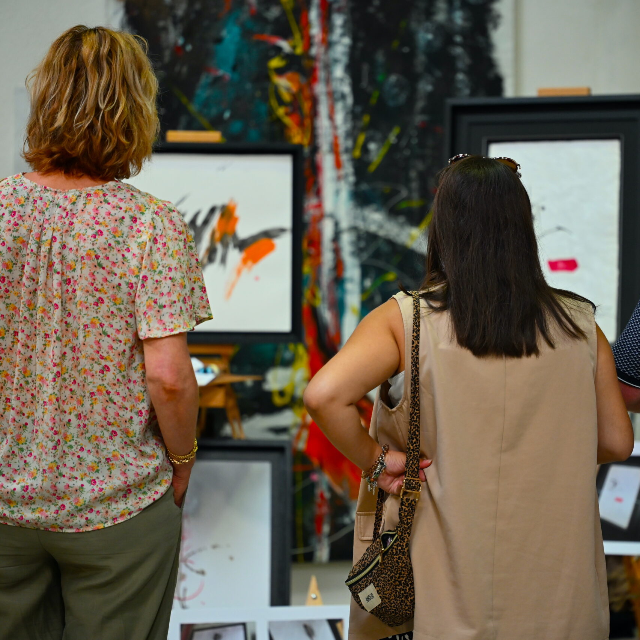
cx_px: 414
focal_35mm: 134
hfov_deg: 13.0
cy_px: 320
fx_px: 2803
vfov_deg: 13.0
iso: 1800
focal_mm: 105
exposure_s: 1/125
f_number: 2.8
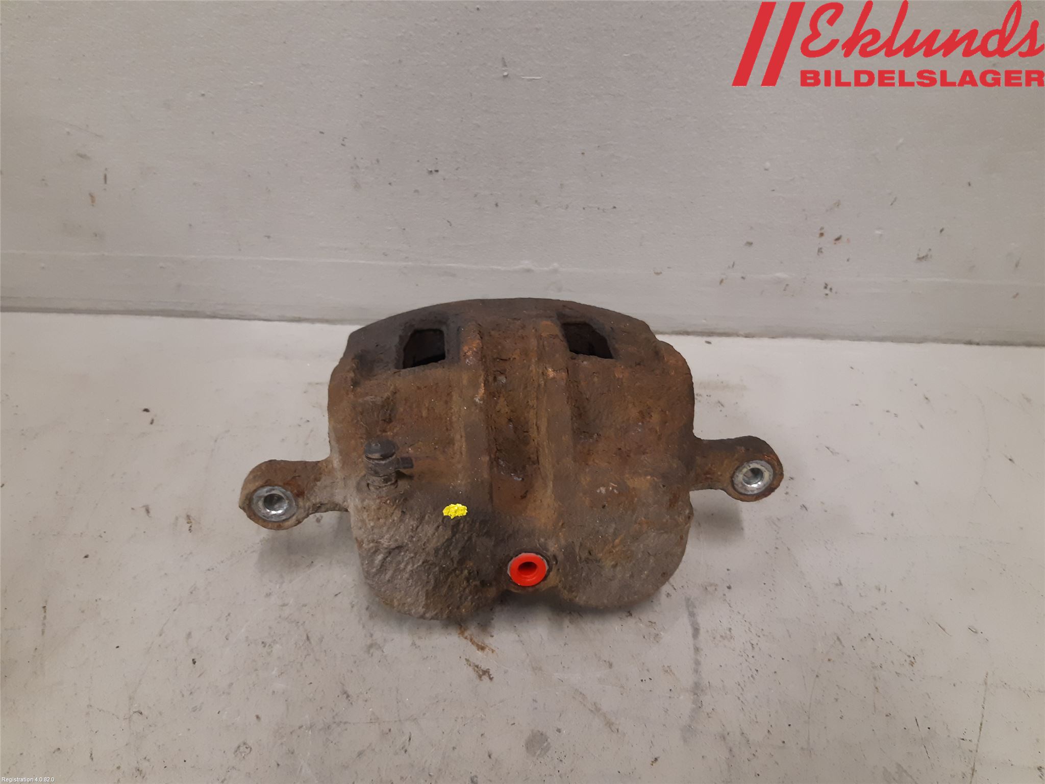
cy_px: 392
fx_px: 785
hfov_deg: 67.3
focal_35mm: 26
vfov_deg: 53.1
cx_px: 522
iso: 160
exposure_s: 1/50
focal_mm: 3.93
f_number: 1.7
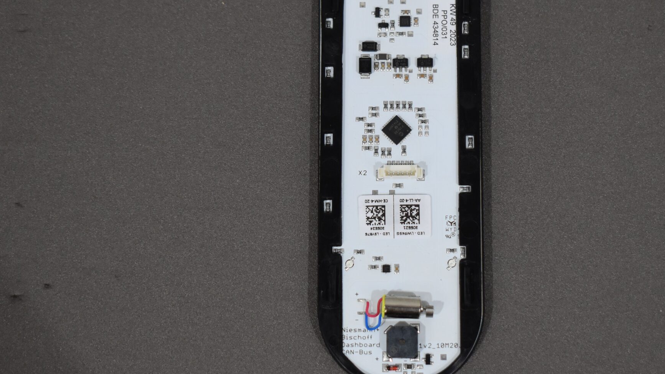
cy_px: 112
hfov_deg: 22.9
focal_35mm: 93
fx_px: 1640
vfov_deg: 13.0
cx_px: 405
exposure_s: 1/250
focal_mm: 40
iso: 800
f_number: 4.8
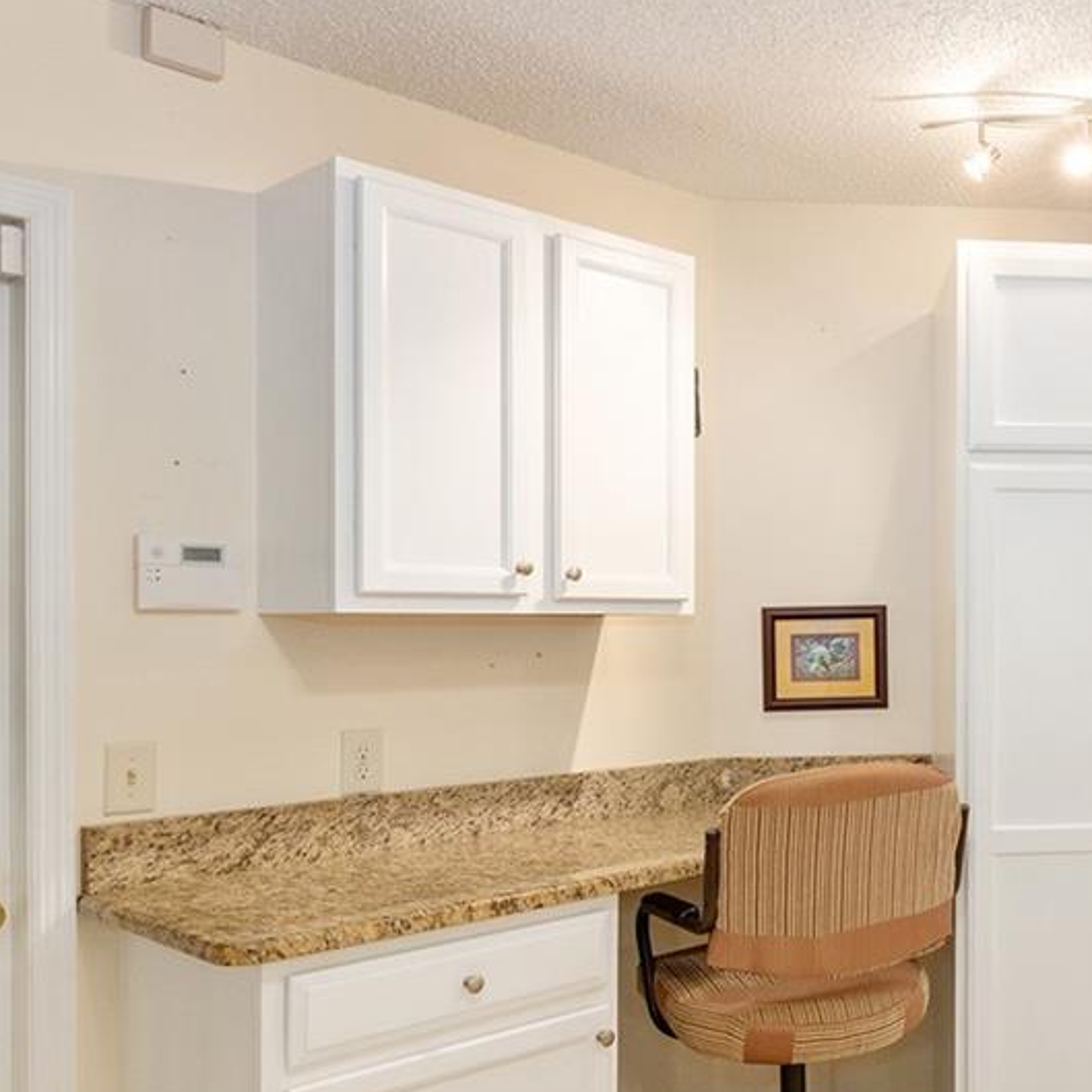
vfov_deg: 45.9
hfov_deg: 42.7
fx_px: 1285
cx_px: 956
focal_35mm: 36
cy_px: 630
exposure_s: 1/25
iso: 500
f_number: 7.1
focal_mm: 14
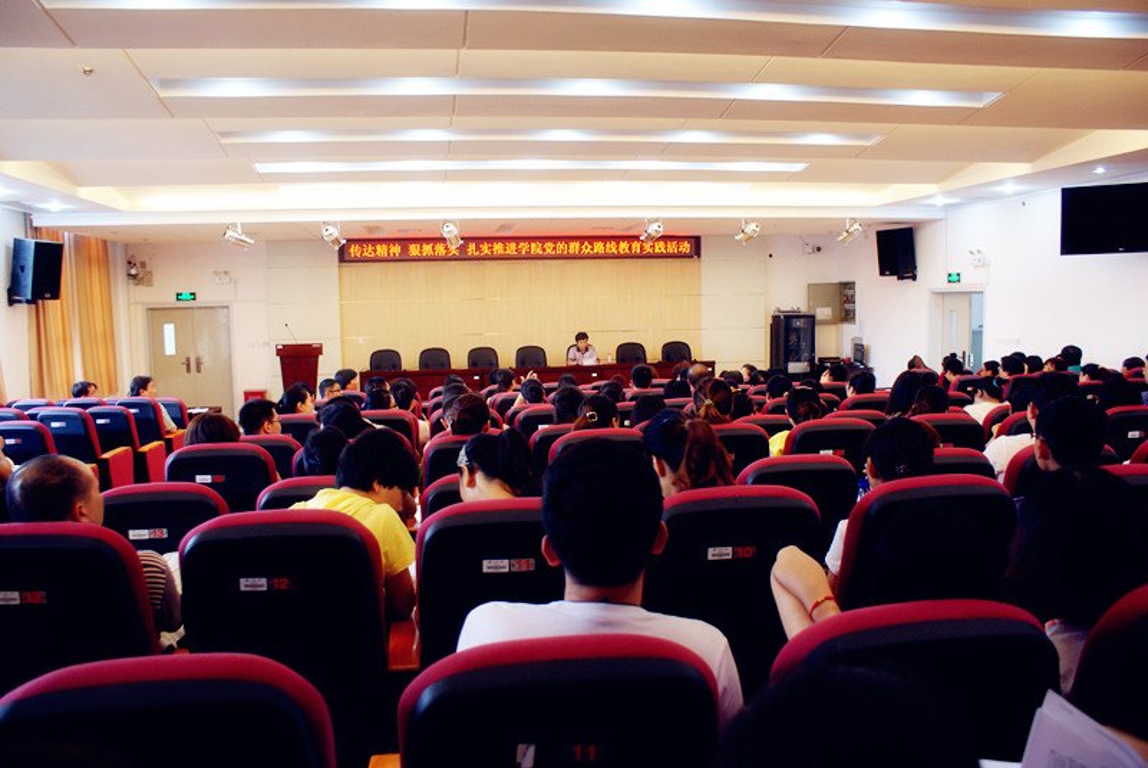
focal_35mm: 27
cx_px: 574
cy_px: 384
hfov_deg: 67.3
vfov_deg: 48.0
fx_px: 862
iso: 320
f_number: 3.5
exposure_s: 1/30
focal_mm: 18
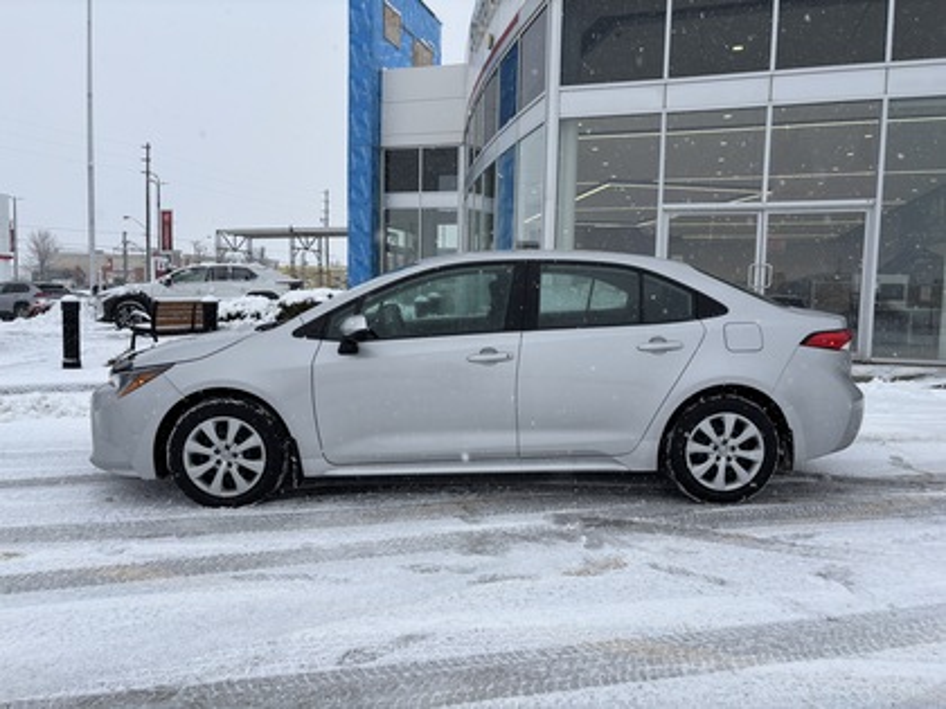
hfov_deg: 67.3
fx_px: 711
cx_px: 473
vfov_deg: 53.1
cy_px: 354
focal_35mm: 26
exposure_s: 1/693
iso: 50
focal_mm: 5.96
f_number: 1.6
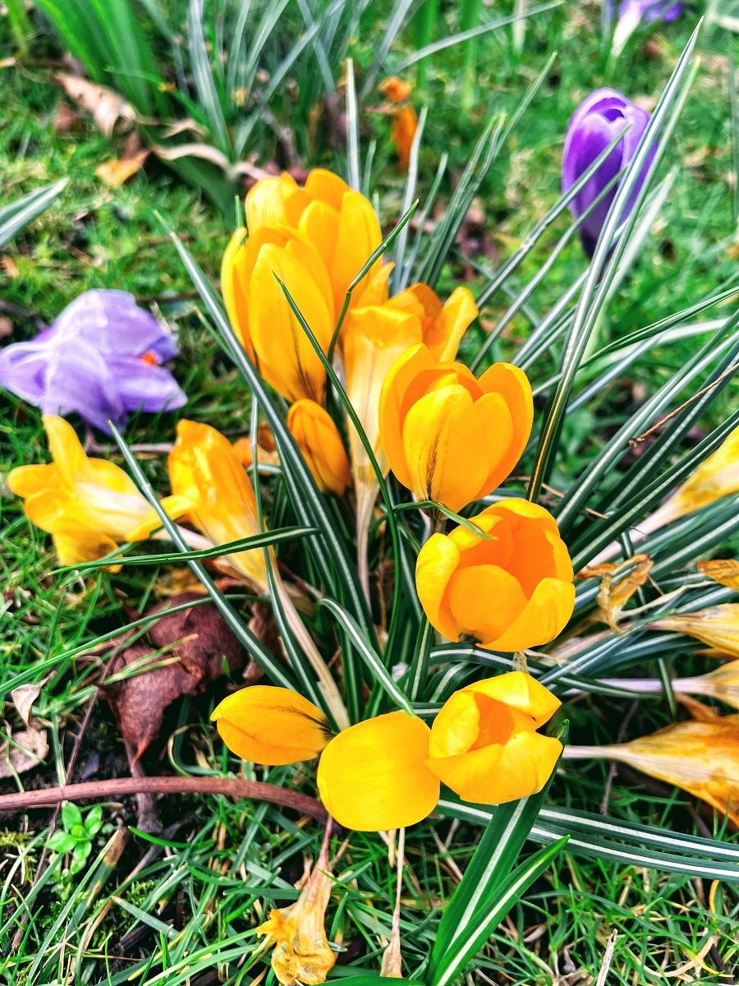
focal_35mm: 26
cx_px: 370
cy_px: 493
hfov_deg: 53.1
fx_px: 740
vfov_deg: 67.3
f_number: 1.6
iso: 50
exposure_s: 1/548
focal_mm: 4.2
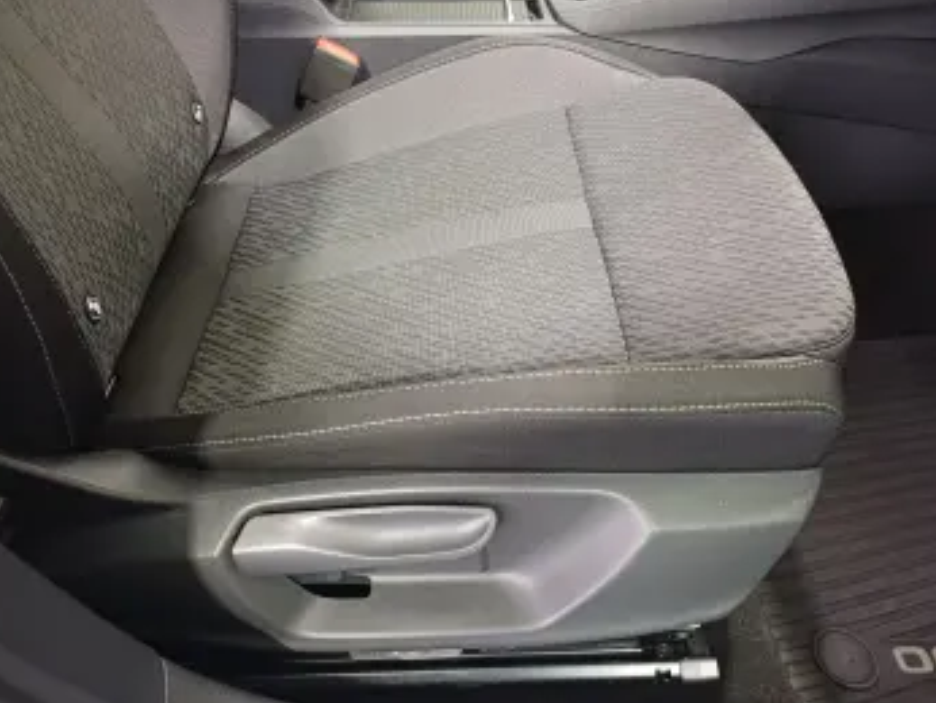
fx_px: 704
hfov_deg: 67.3
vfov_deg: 53.1
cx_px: 457
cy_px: 357
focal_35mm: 26
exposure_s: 1/25
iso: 640
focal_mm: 4.65
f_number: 1.8
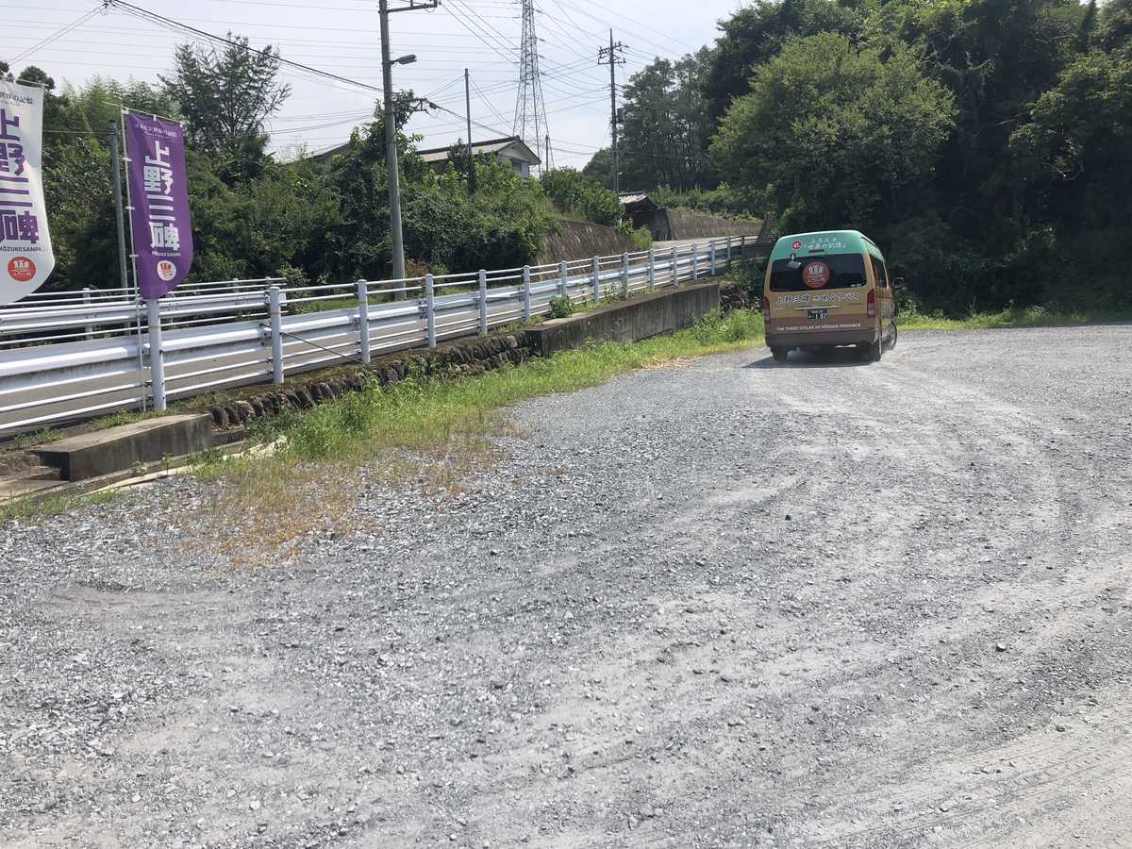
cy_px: 424
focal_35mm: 29
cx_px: 566
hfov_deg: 61.7
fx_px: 948
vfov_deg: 48.2
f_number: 1.8
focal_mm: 3.99
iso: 20
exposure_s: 1/2183
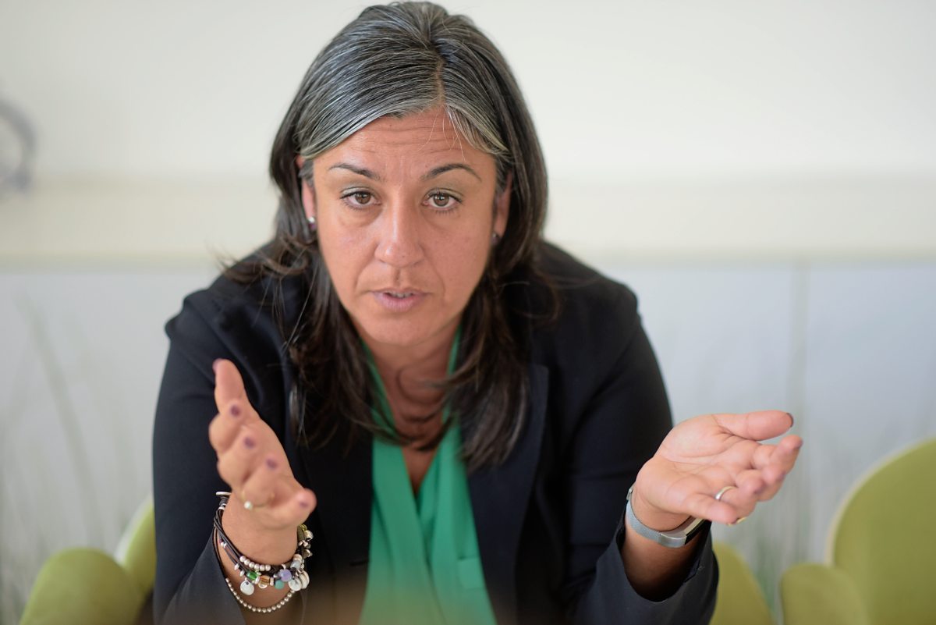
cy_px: 312
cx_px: 468
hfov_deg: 23.9
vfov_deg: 16.1
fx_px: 2211
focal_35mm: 85
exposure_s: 1/640
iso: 800
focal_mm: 85
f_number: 1.8
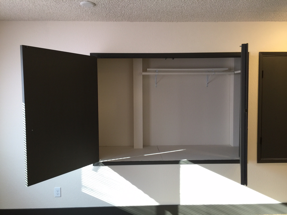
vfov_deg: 48.2
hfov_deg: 61.7
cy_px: 108
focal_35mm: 29
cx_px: 144
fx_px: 240
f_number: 2.2
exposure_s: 1/40
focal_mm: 4.15
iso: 32
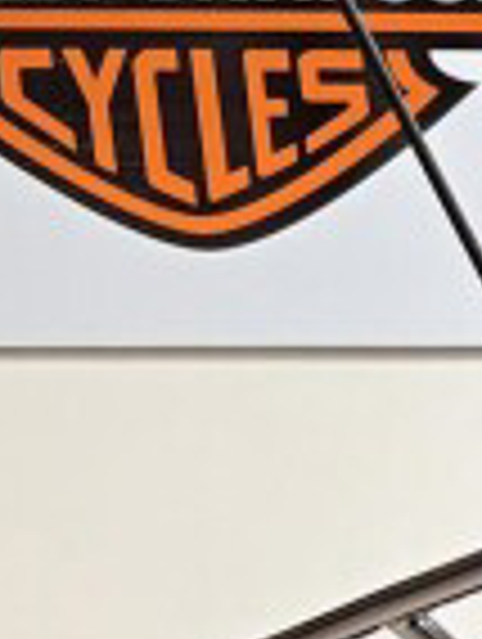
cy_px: 1246
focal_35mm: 195
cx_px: 2020
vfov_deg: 9.5
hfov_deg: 6.2
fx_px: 3609
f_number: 1.6
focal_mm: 5.96
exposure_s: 1/120
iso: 64
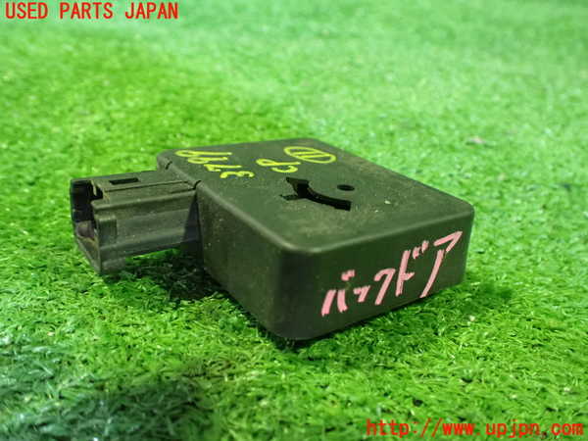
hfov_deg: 60.0
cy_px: 220
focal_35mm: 30
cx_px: 294
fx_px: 510
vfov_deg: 46.8
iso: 1600
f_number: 2.3
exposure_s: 1/30
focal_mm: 5.4
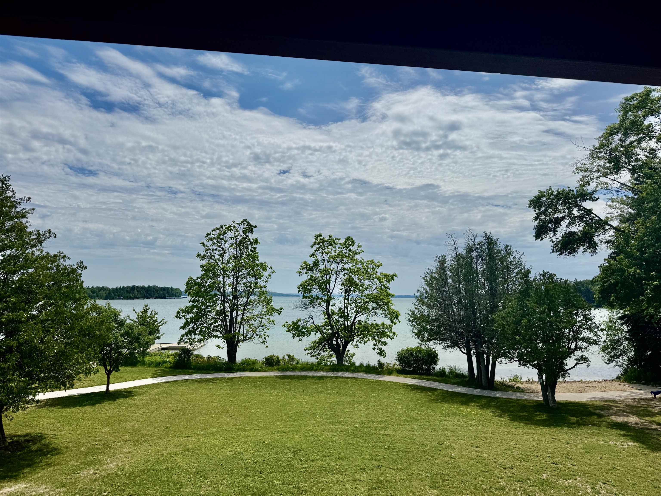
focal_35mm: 24
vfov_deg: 56.8
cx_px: 330
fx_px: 458
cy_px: 248
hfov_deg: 71.6
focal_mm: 6.76
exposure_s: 1/14286
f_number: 1.78
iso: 80
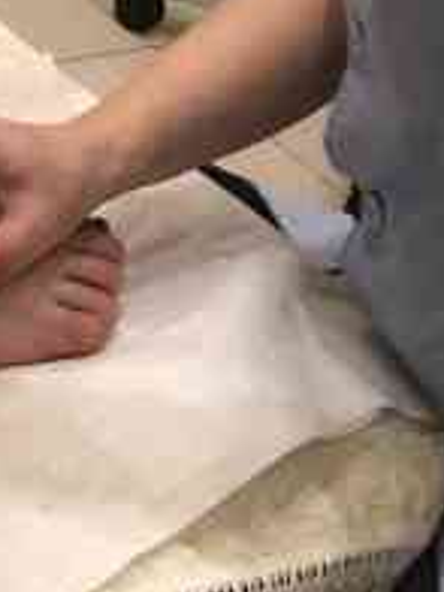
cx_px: 510
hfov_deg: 11.0
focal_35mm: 133
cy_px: -648
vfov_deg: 12.7
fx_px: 2275
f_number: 1.8
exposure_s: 1/17
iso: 50
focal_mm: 3.99
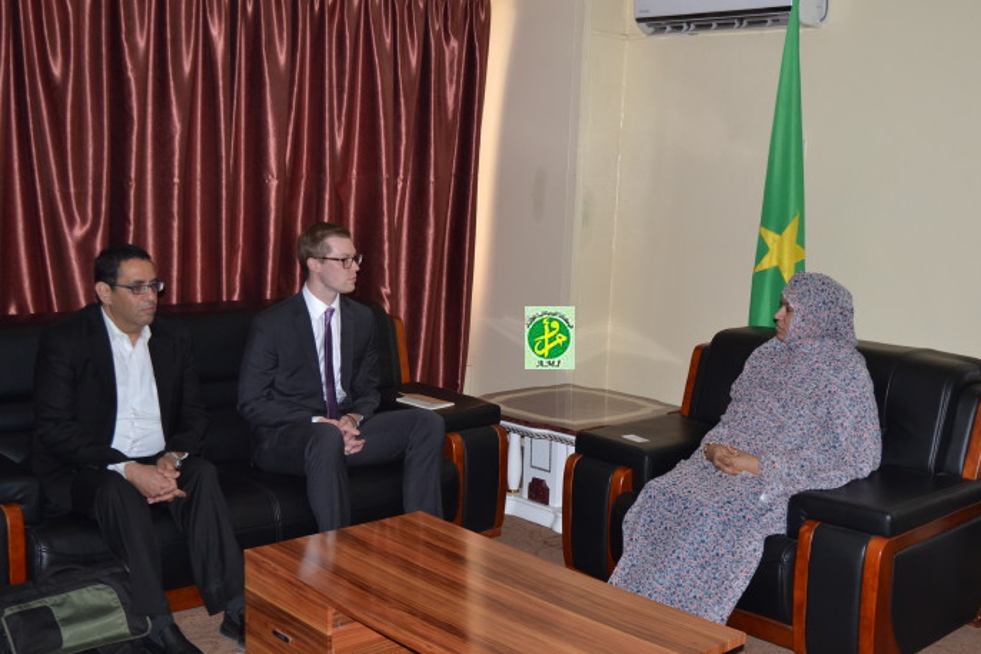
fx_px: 1144
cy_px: 338
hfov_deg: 46.3
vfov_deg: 31.9
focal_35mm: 42
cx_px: 551
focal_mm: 24
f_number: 4
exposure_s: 1/200
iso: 200
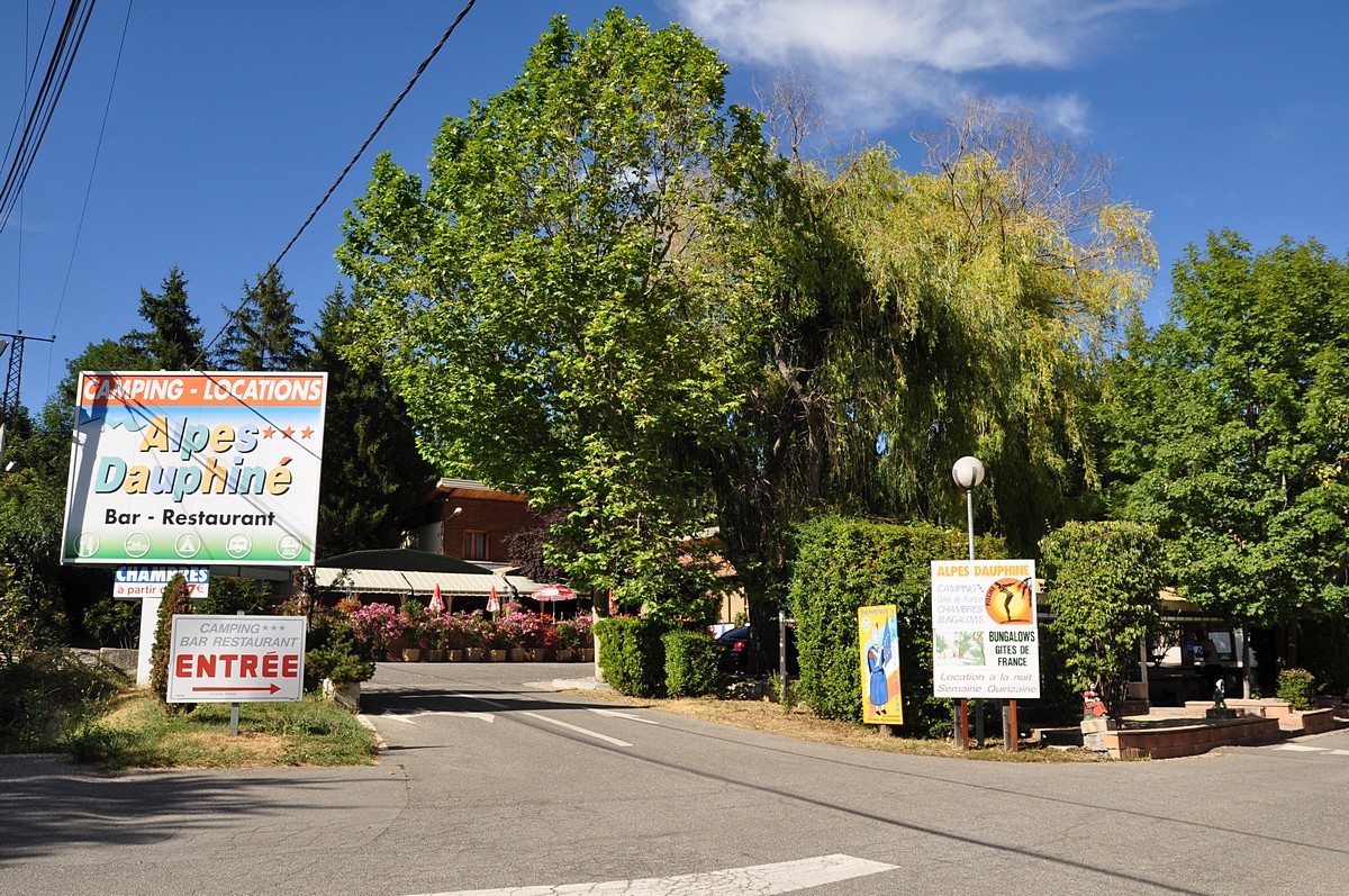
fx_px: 1123
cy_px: 448
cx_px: 674
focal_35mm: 30
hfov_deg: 62.0
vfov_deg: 43.5
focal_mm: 20
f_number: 10
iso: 200
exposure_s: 1/250
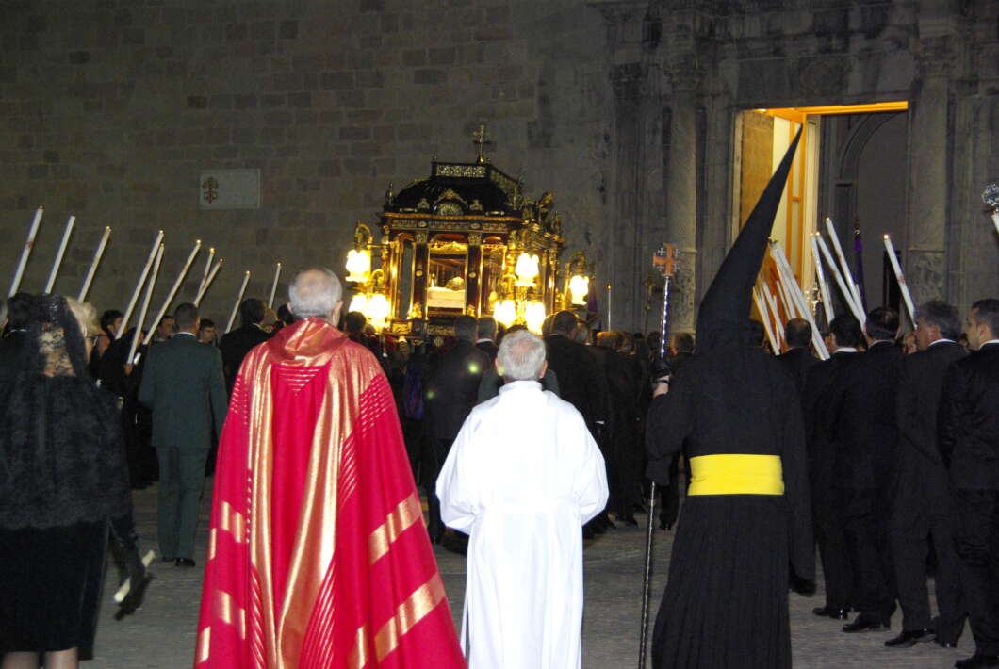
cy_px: 334
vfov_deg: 18.2
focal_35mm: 75
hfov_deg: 27.0
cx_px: 500
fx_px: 2084
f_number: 5.6
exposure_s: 1/20
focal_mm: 50
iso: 1600
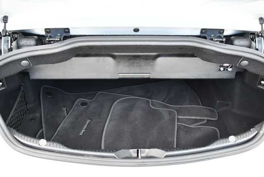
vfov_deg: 36.9
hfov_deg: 53.1
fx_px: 264
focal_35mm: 36
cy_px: 88
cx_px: 132
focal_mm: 18
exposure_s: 1/250
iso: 800
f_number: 3.5
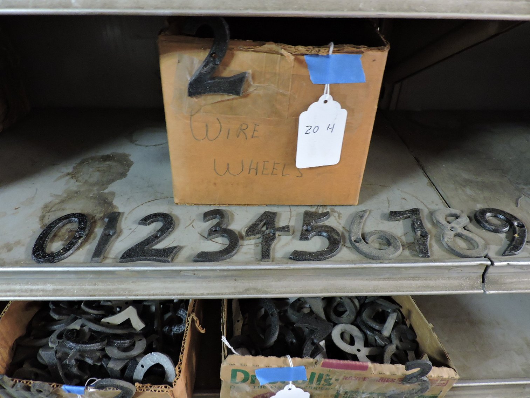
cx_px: 265
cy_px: 199
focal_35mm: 24
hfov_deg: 71.6
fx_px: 367
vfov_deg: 56.8
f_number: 3
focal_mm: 4.3
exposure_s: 1/8
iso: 560
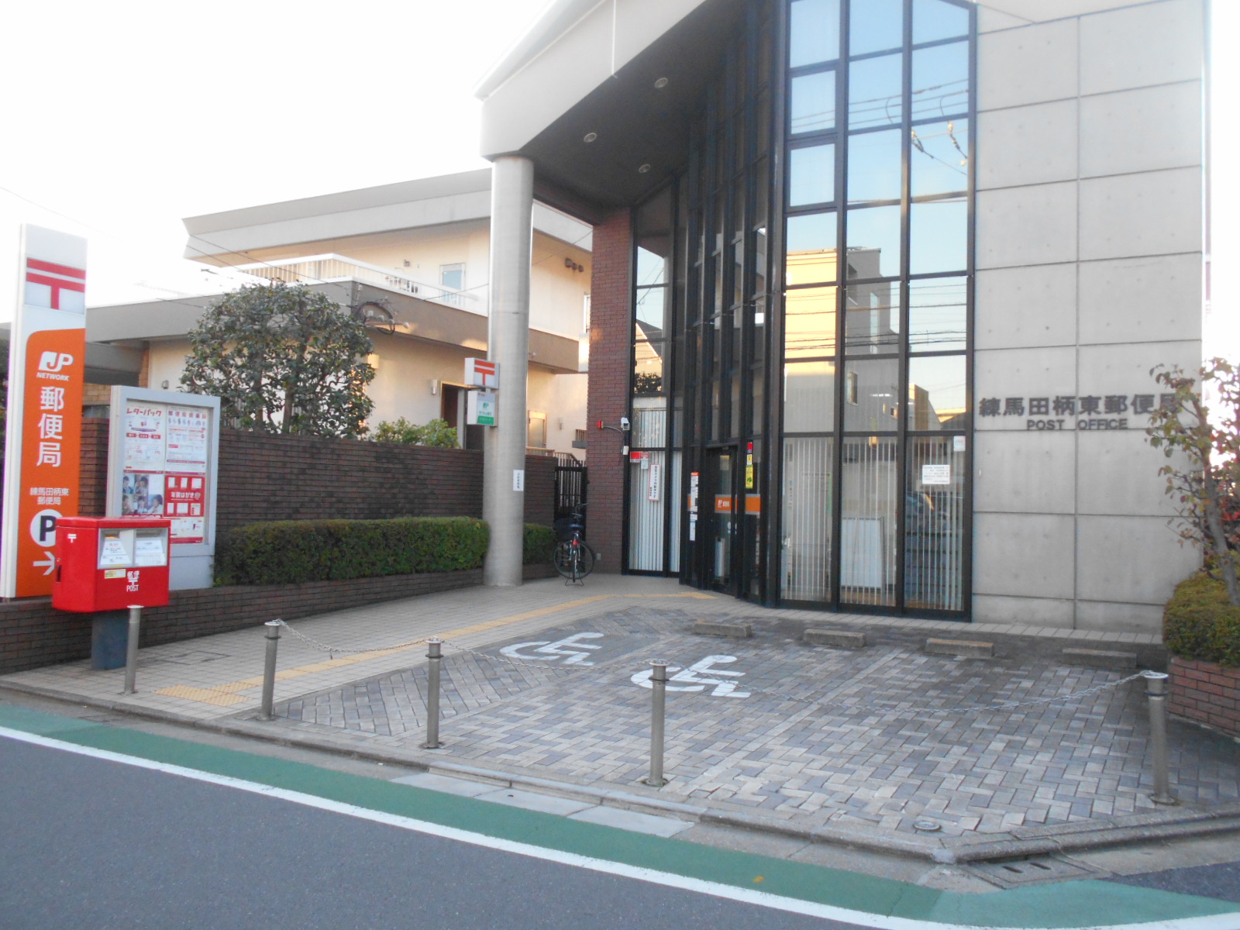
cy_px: 465
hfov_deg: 60.0
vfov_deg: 46.8
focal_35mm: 30
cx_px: 620
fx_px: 1075
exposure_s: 1/250
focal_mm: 5.1
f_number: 3.4
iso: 400
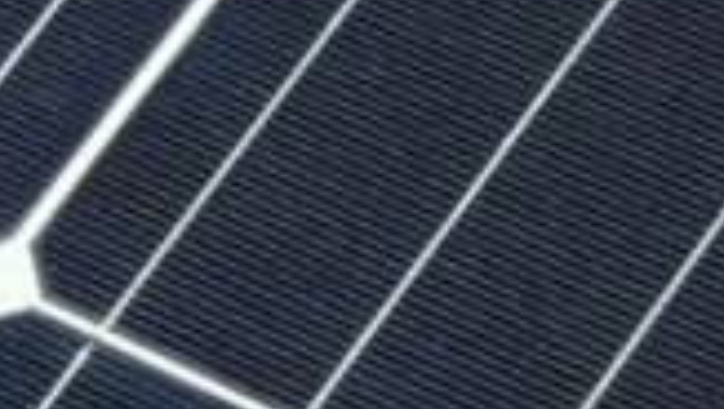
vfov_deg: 3.8
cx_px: 40
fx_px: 6148
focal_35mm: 320
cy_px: 747
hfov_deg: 6.7
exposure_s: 1/4049
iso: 64
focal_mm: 6.76
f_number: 1.78
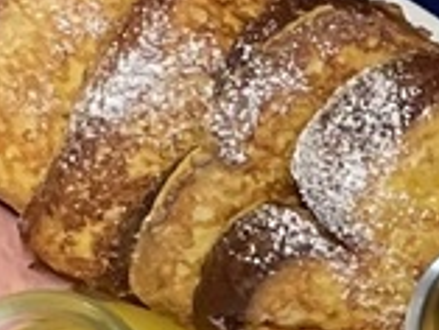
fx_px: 1790
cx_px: 702
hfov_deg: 13.1
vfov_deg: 10.4
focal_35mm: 141
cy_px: 396
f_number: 1.6
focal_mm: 4.2
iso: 160
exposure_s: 1/40
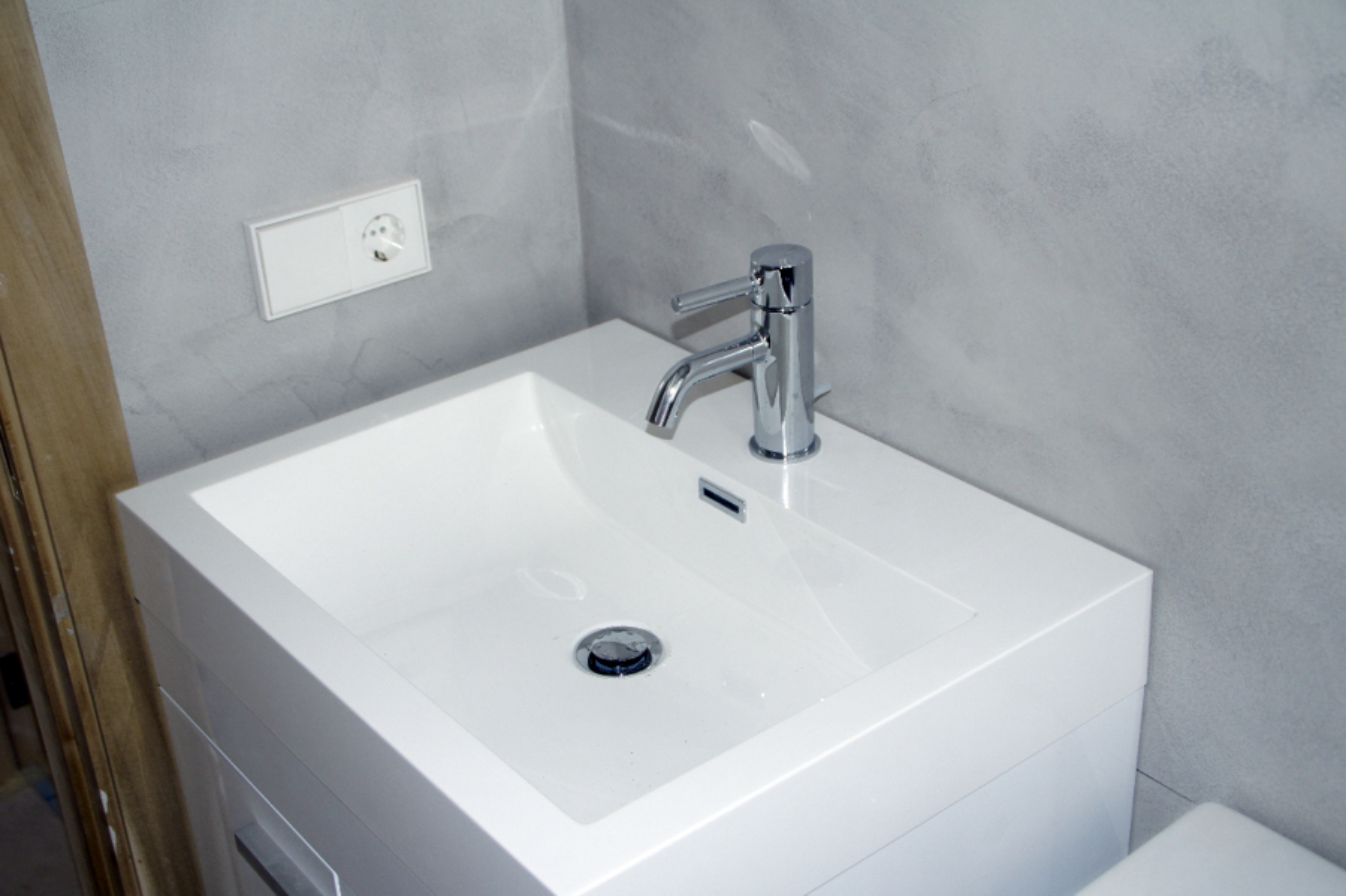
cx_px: 673
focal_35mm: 45
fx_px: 1682
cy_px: 448
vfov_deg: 29.8
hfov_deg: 43.6
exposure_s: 1/3
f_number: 4
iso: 200
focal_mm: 30
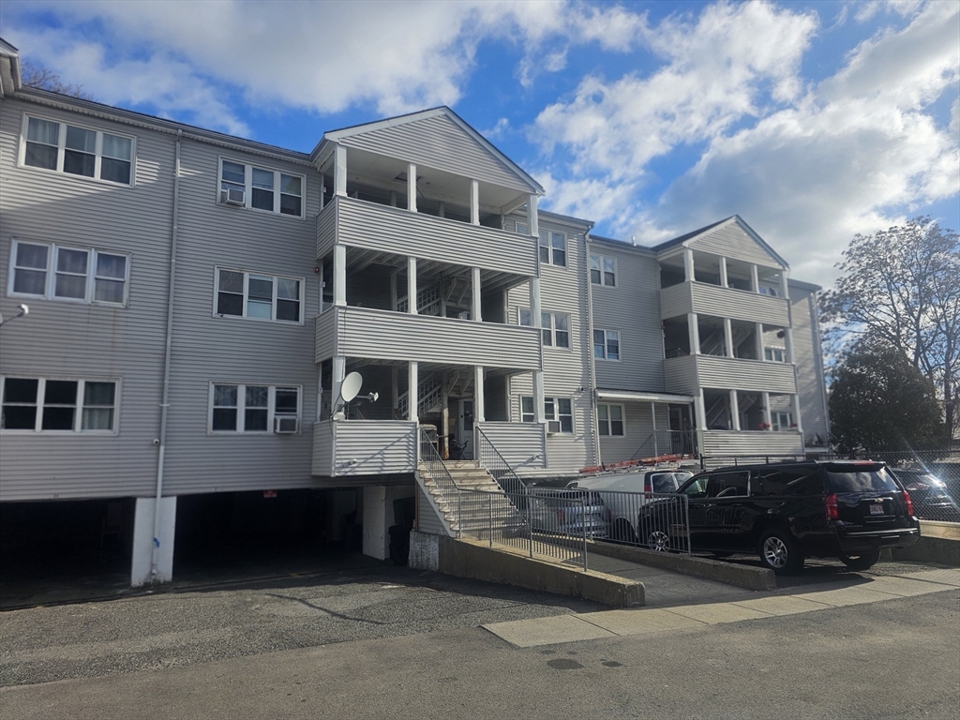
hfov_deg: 73.9
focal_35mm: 23
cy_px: 360
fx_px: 638
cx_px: 480
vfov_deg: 58.9
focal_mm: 6.3
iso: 10
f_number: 1.7
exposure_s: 1/934
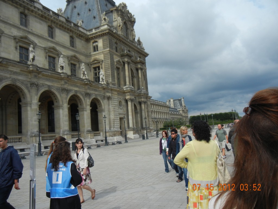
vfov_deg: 46.8
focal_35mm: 30
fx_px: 241
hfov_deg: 60.0
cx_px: 139
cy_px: 104
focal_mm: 5.4
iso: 160
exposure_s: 1/412
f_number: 7
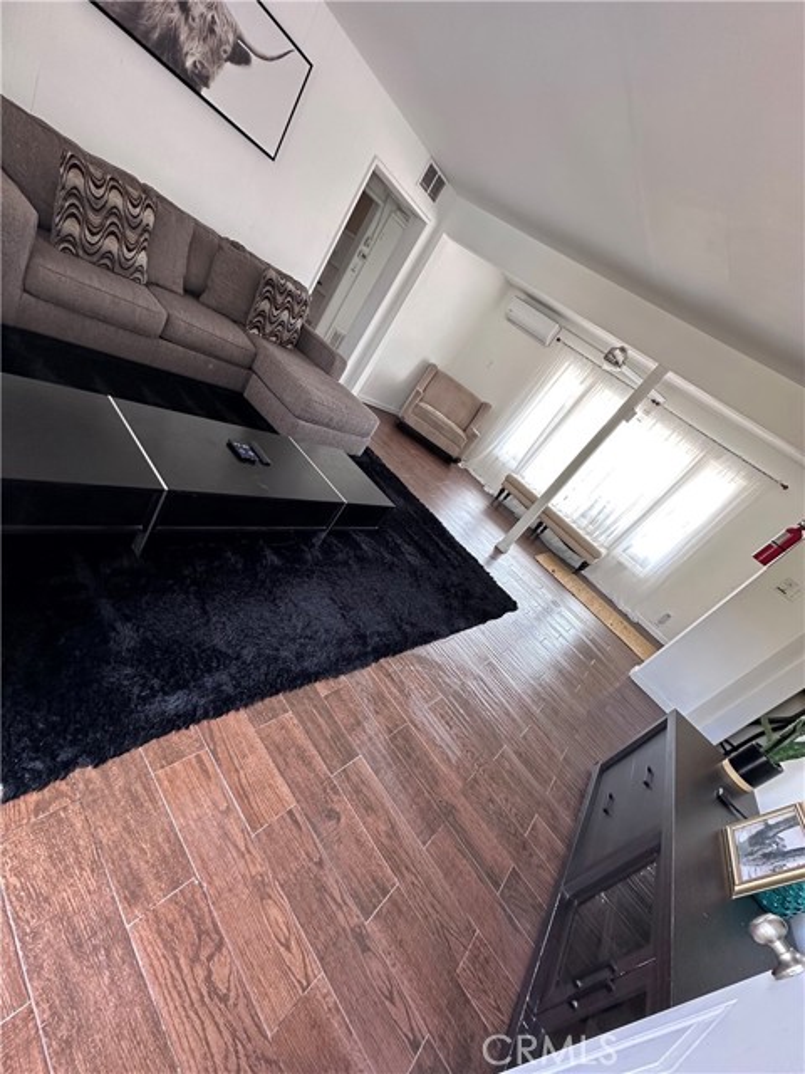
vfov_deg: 102.1
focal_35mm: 14
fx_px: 434
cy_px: 537
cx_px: 402
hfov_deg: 85.7
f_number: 2.2
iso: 125
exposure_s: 1/99
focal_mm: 2.22
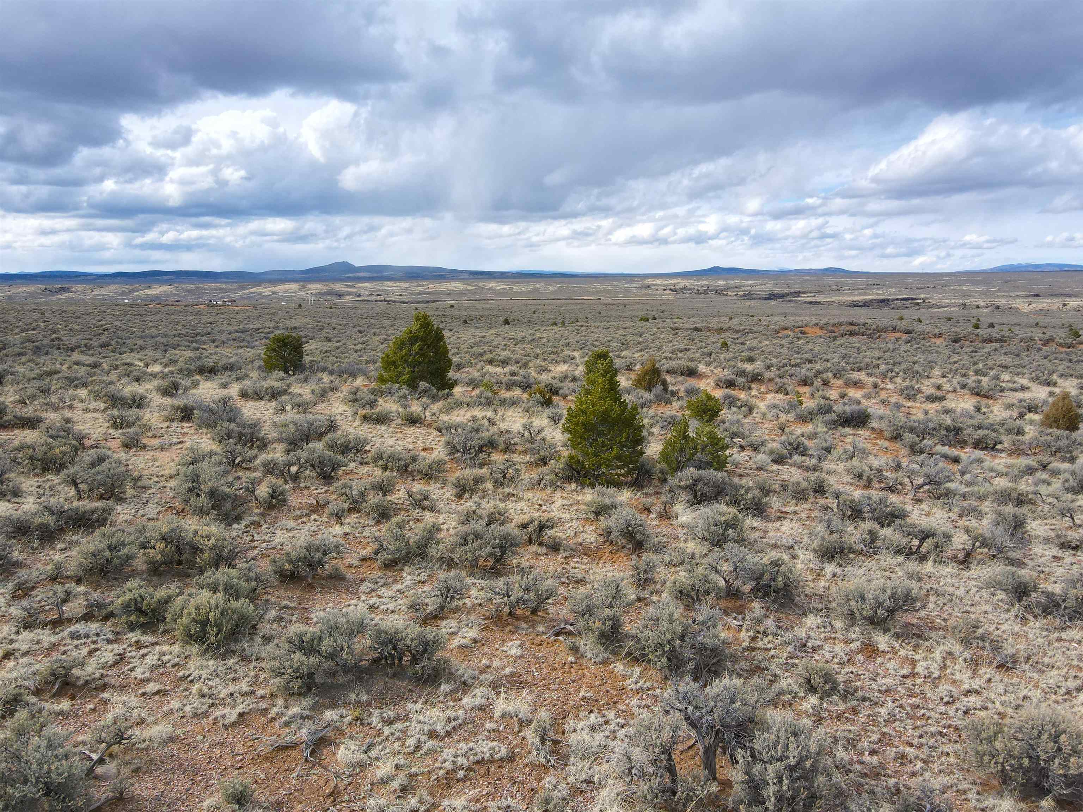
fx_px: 751
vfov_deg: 56.8
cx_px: 542
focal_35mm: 24
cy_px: 406
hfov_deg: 71.6
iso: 100
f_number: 2.8
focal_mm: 4.5
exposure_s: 1/500
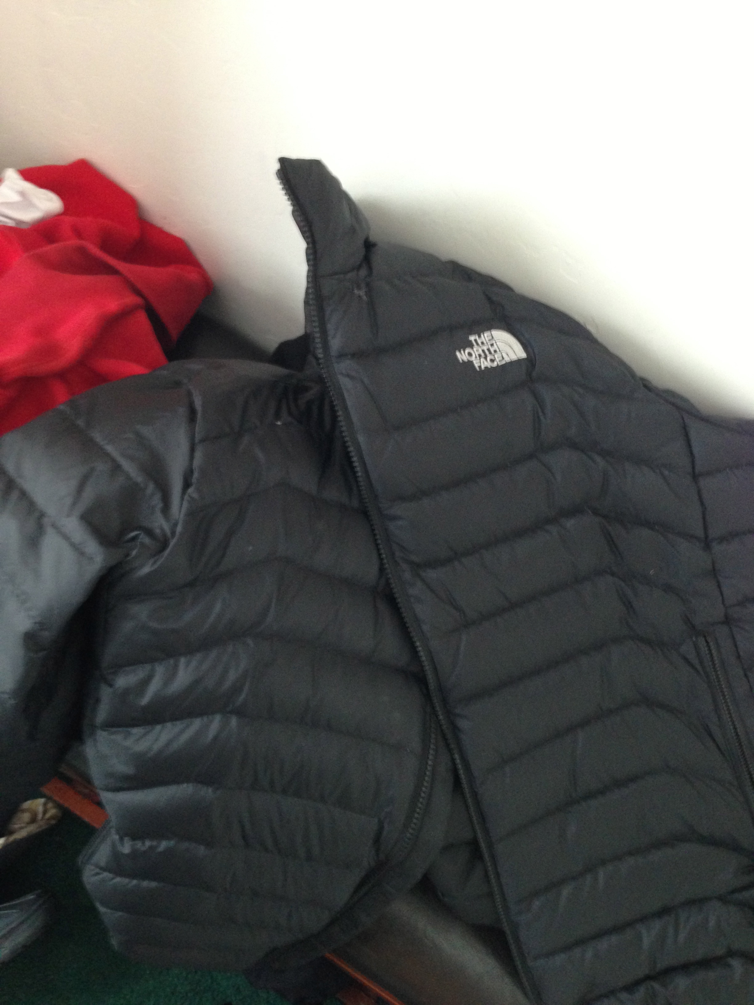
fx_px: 958
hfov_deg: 42.9
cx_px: 377
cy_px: 502
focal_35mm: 33
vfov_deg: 55.4
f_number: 2.4
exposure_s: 1/20
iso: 250
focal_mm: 4.13
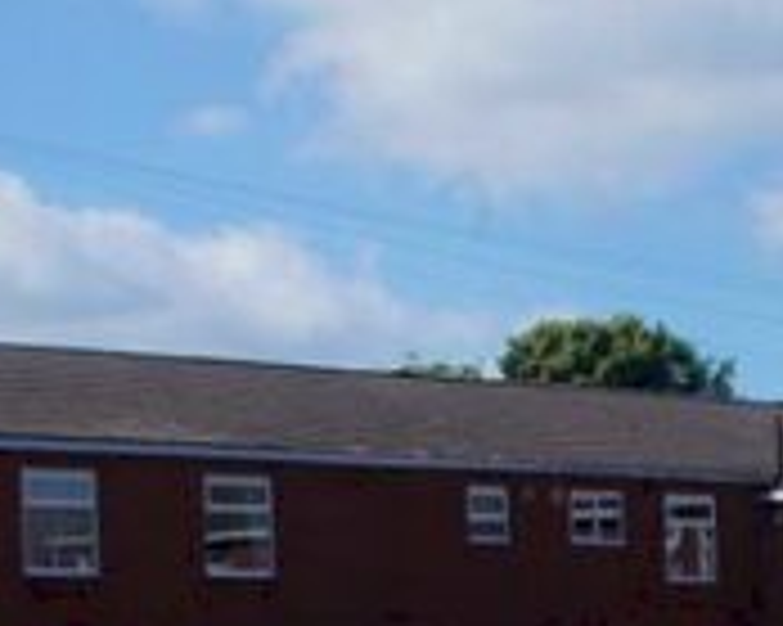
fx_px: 2710
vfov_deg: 12.5
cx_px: 778
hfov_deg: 16.1
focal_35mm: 117
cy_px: 966
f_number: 14
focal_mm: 21.25
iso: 400
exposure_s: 1/200
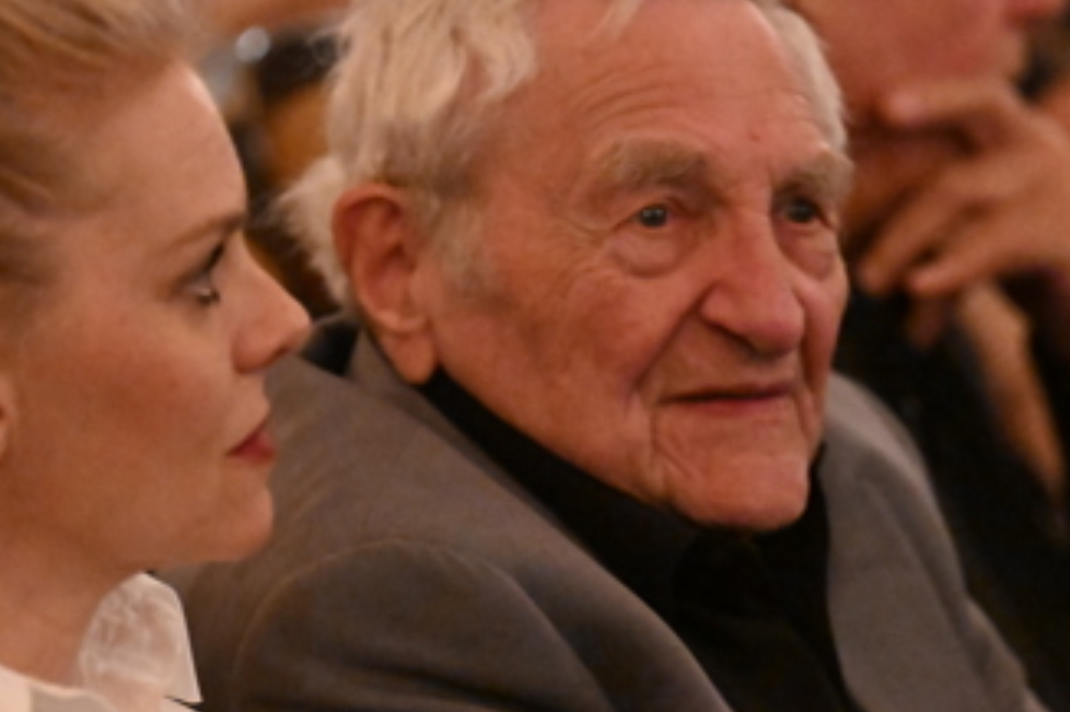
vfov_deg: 3.2
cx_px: 702
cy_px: 476
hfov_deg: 4.9
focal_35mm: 423
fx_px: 12566
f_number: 3.5
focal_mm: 200
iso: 20000
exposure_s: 1/80
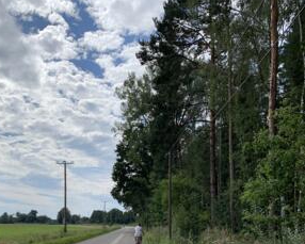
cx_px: 130
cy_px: 225
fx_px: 352
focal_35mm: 39
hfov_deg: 46.7
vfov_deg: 35.7
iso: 25
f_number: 1.8
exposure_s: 1/4098
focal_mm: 4.25
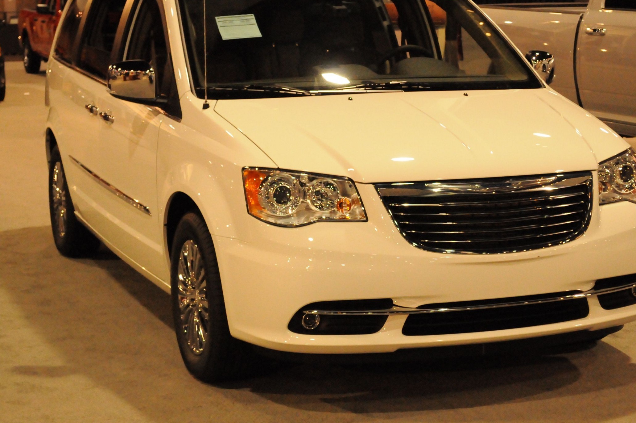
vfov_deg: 17.0
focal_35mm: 80
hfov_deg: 25.4
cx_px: 336
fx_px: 1412
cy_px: 180
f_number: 6.3
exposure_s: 1/160
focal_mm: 44
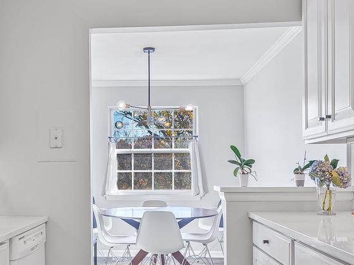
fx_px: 419
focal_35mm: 41
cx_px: 147
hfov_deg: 45.6
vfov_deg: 35.0
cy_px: 162
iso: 100
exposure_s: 1/3
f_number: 6.3
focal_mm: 8
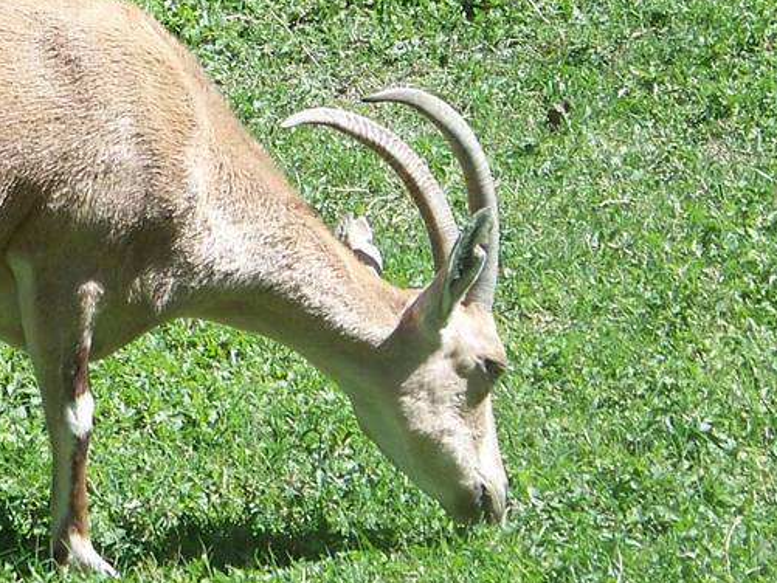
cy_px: 206
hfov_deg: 4.9
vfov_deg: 3.7
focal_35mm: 402
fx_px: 9026
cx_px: 71
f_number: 3.2
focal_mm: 21.1
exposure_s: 1/400
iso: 64
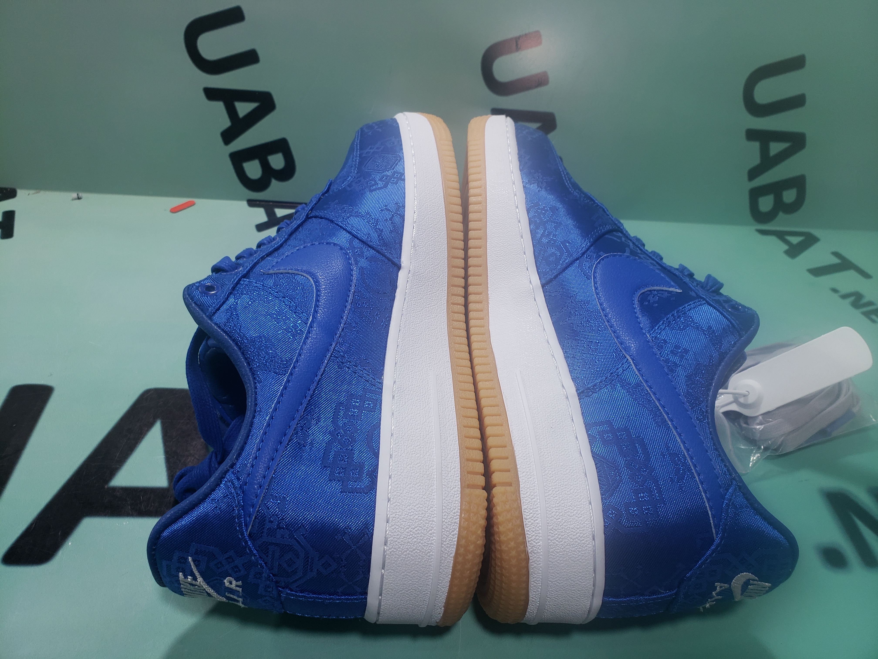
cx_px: 439
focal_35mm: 26
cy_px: 330
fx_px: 659
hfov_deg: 67.3
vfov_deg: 53.1
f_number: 1.5
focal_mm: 4.3
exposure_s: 1/50
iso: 80
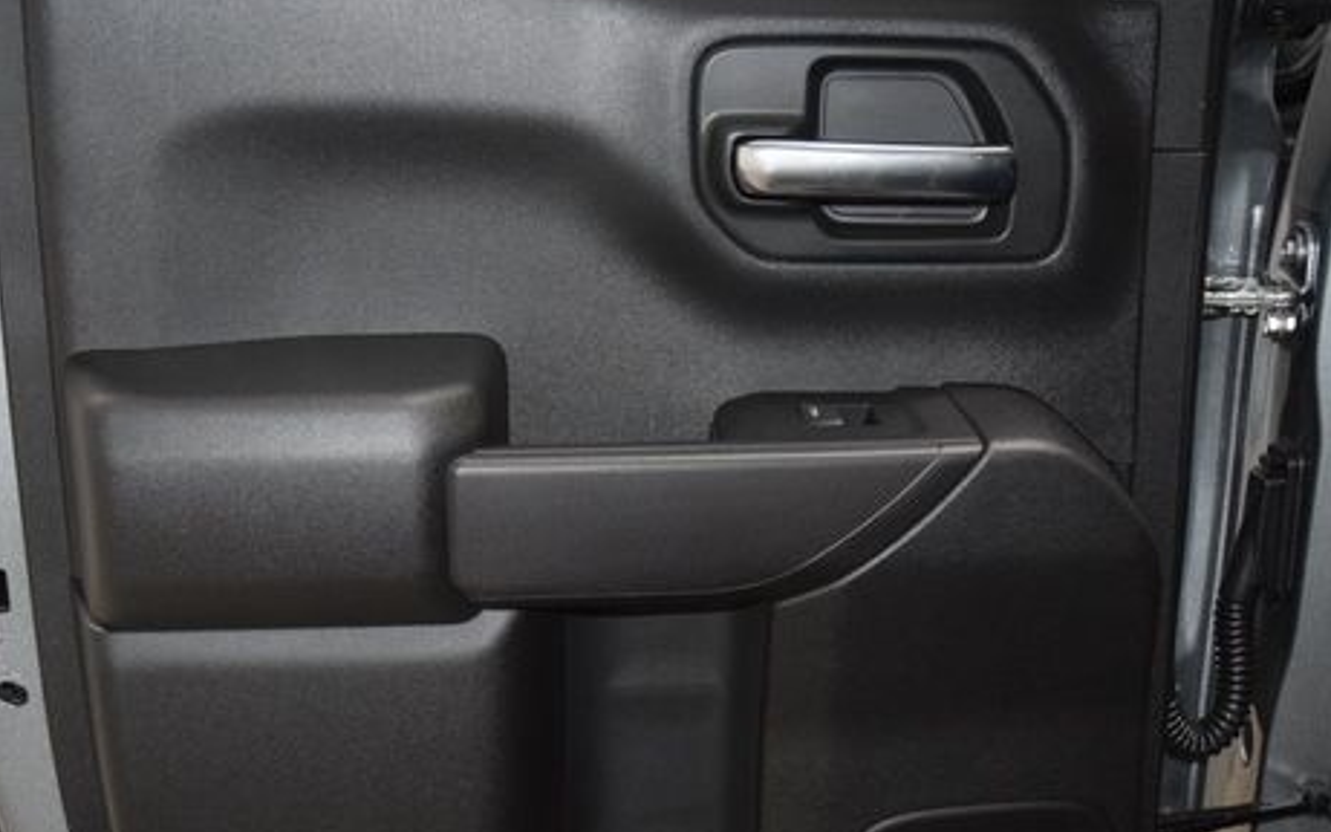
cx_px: 644
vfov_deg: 25.2
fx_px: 1850
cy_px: 545
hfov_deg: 39.6
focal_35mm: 51
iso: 2500
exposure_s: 1/125
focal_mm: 24
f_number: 3.8
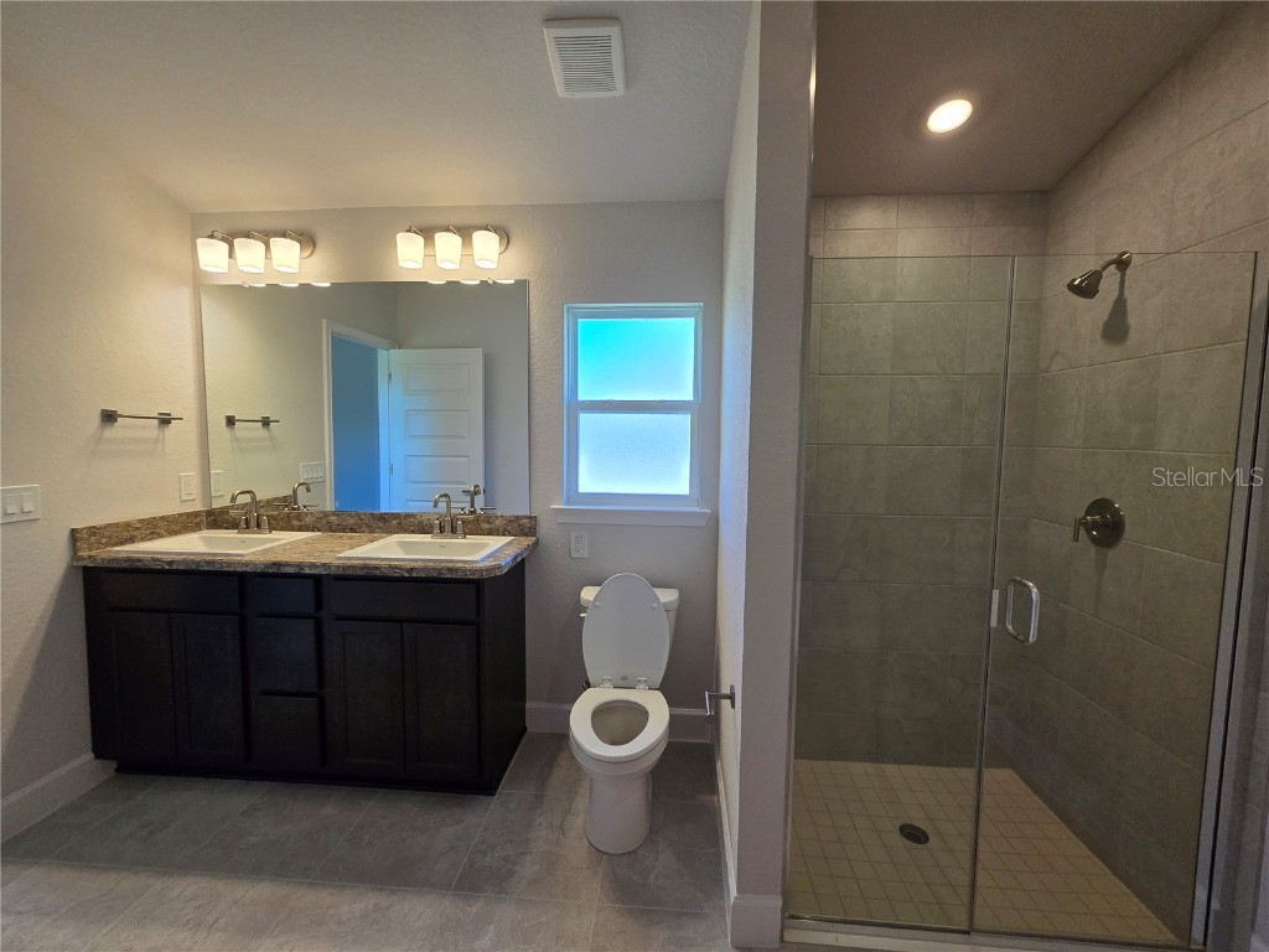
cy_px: 476
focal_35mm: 13
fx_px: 477
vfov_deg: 89.9
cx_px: 634
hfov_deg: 106.2
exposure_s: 1/359
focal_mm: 2.2
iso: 200
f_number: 2.2
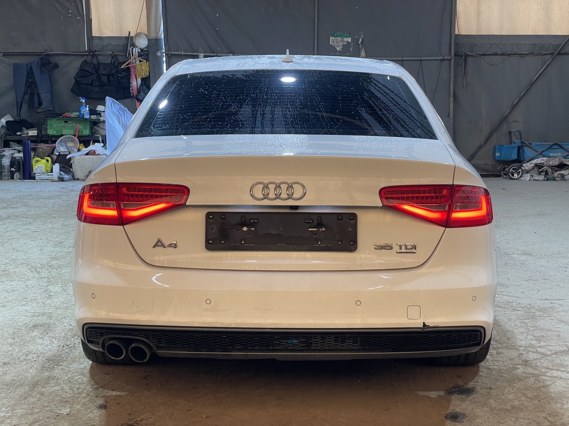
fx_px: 855
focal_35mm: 52
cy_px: 213
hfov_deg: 36.8
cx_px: 284
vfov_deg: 28.0
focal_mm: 6
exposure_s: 1/120
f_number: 2
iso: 125
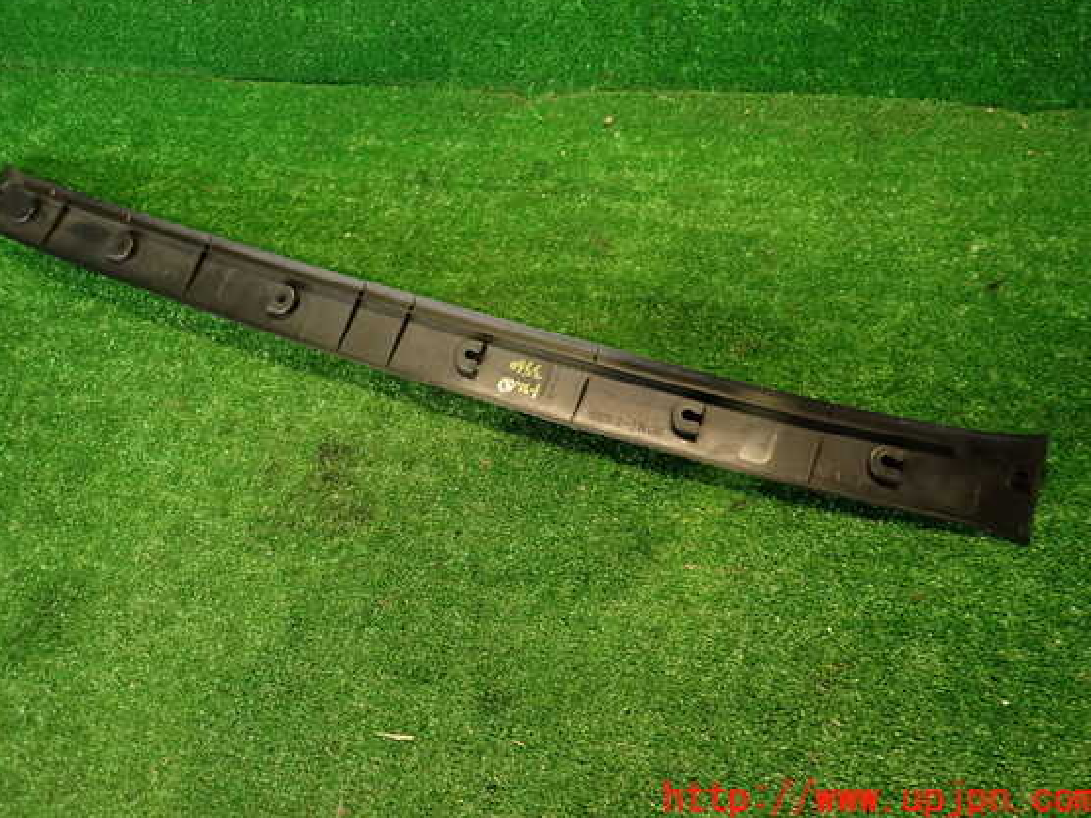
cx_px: 518
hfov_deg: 65.3
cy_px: 383
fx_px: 851
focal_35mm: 27
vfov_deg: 51.3
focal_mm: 4.5
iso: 250
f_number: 2
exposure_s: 1/30
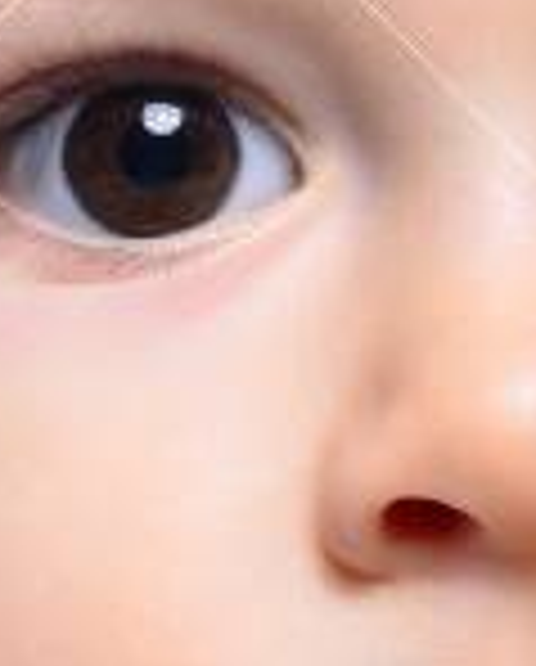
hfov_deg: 2.5
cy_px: 452
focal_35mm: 616
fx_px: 12177
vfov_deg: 3.1
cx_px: 189
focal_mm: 50
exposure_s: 1/200
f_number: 9
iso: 100
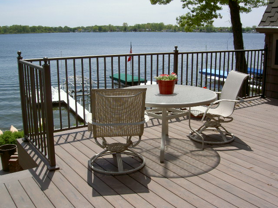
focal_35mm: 39
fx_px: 313
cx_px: 139
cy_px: 104
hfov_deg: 47.9
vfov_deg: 36.8
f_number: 4.7
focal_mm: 8
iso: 50
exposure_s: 1/500
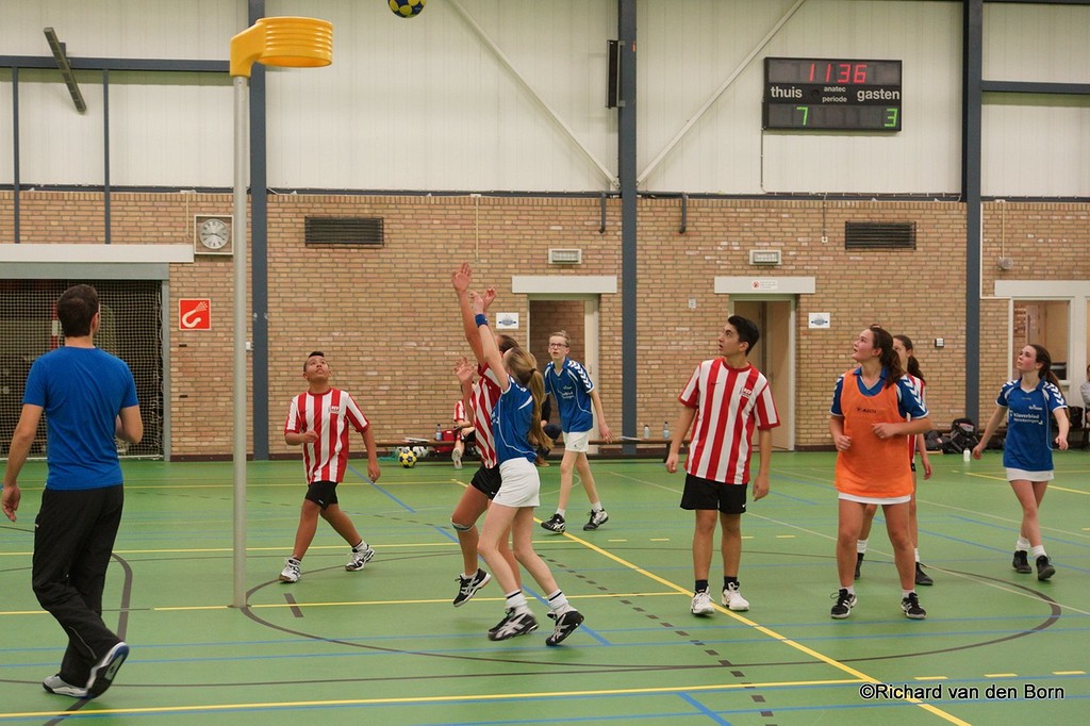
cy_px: 363
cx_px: 545
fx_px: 1589
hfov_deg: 37.9
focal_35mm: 52
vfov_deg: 25.7
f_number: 2.8
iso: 800
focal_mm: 35
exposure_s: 1/200
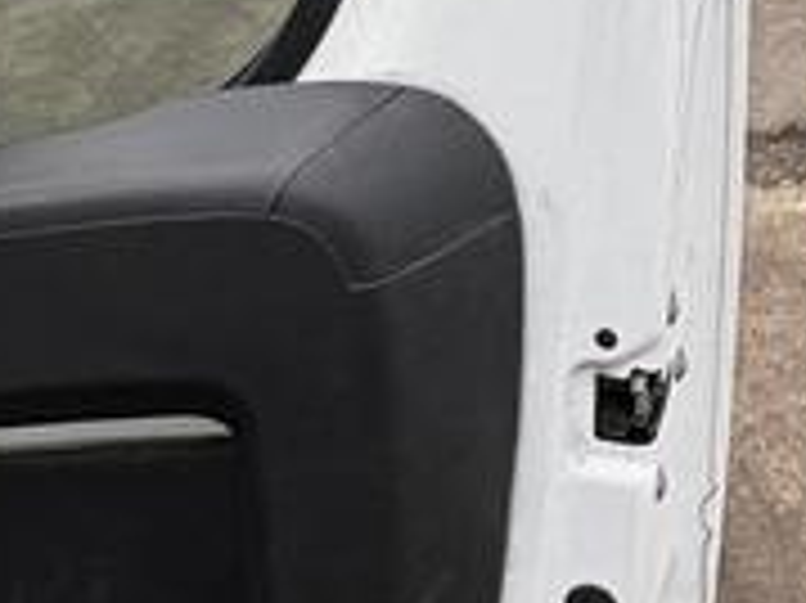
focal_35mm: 70
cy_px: 4
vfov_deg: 20.3
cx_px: 369
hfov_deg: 27.8
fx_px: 1629
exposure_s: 1/219
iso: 40
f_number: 2.2
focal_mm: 2.22
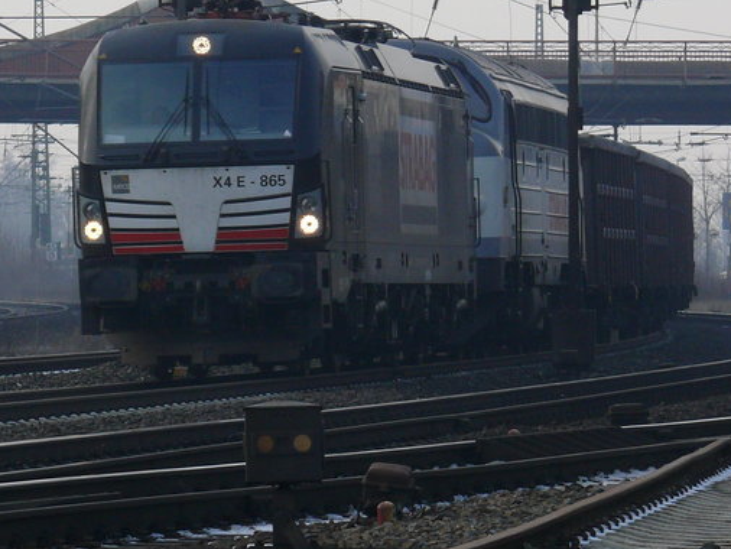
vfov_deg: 3.4
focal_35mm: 441
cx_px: 208
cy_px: 160
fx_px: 9317
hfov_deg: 4.5
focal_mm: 39.3
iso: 100
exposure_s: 1/250
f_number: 5.6
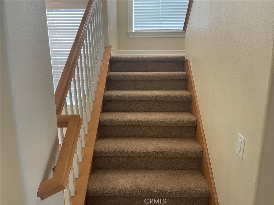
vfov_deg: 53.1
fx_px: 206
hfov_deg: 67.3
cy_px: 102
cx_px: 137
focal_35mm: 26
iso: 160
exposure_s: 1/60
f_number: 1.6
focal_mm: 4.2
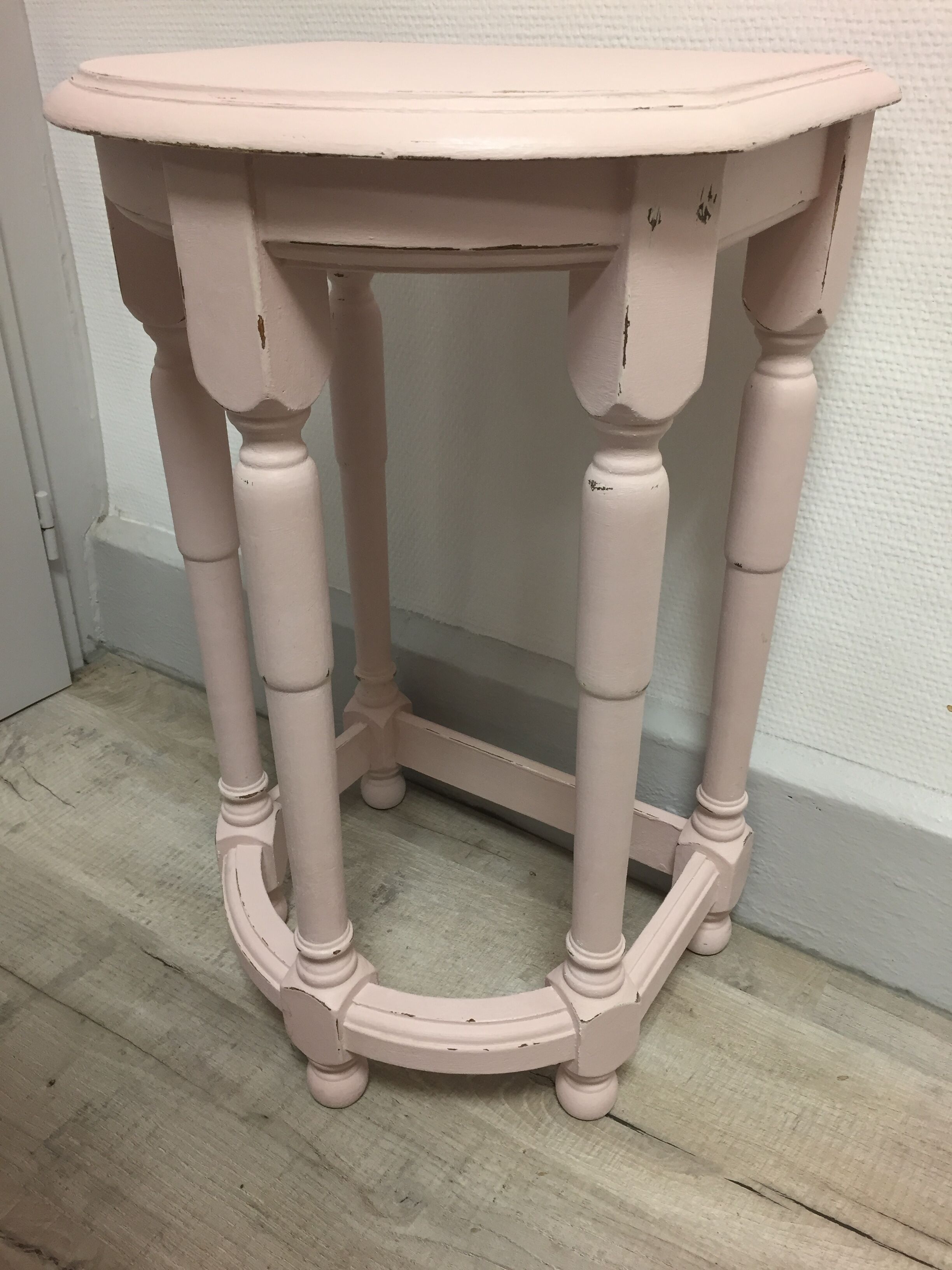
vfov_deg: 61.7
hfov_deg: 48.2
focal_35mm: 29
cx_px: 476
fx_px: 1063
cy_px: 635
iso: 80
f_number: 2.2
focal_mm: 4.15
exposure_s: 1/33
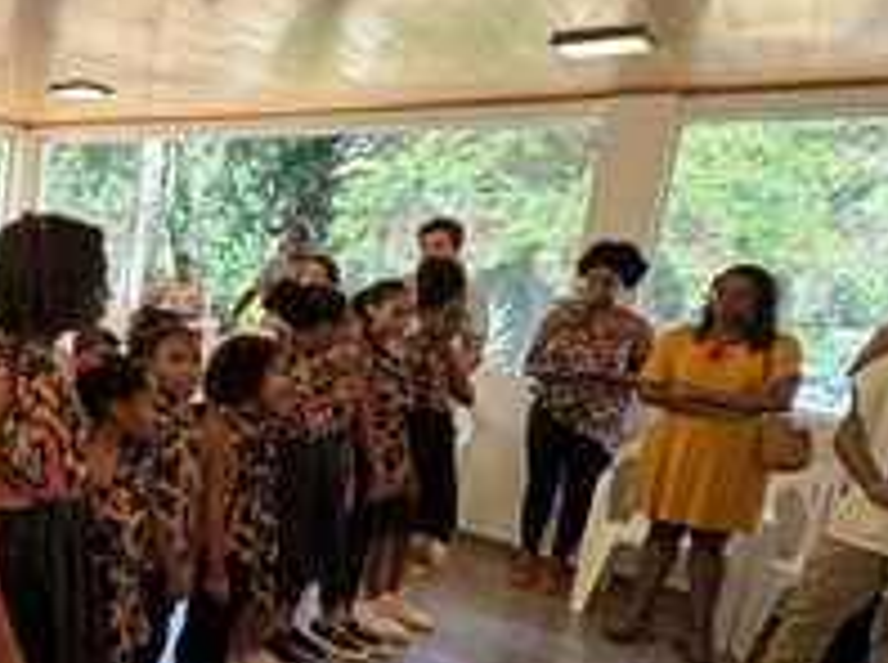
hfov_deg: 43.8
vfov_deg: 44.1
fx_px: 820
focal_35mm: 32
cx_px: -90
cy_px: 347
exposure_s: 1/120
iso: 125
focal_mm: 2.22
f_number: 2.2
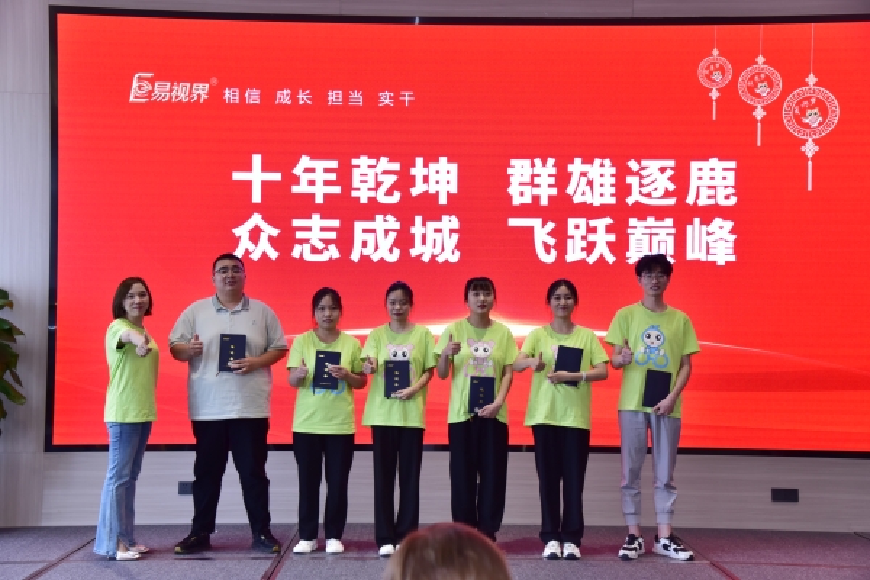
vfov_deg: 28.1
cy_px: 290
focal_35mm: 48
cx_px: 435
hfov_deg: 41.1
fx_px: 1160
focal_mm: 48
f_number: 5
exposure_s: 1/125
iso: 1000
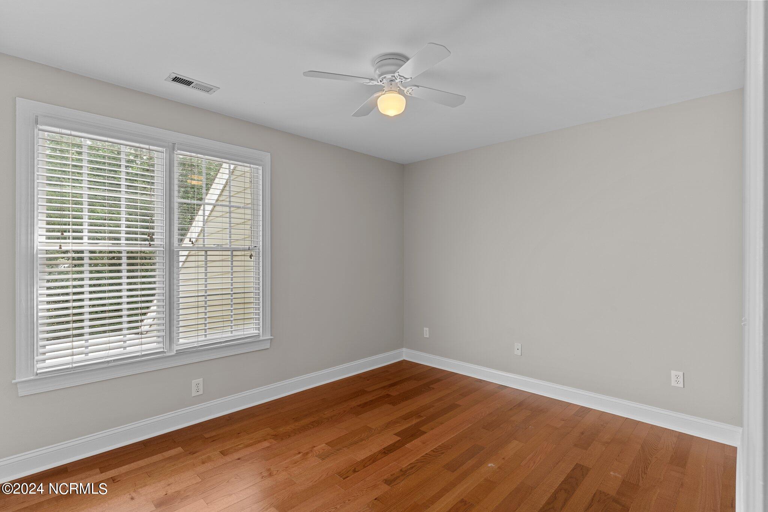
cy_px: 256
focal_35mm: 17
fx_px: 363
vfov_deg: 70.4
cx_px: 384
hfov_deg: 93.3
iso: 125
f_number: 8
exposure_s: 1/1.25
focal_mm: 17
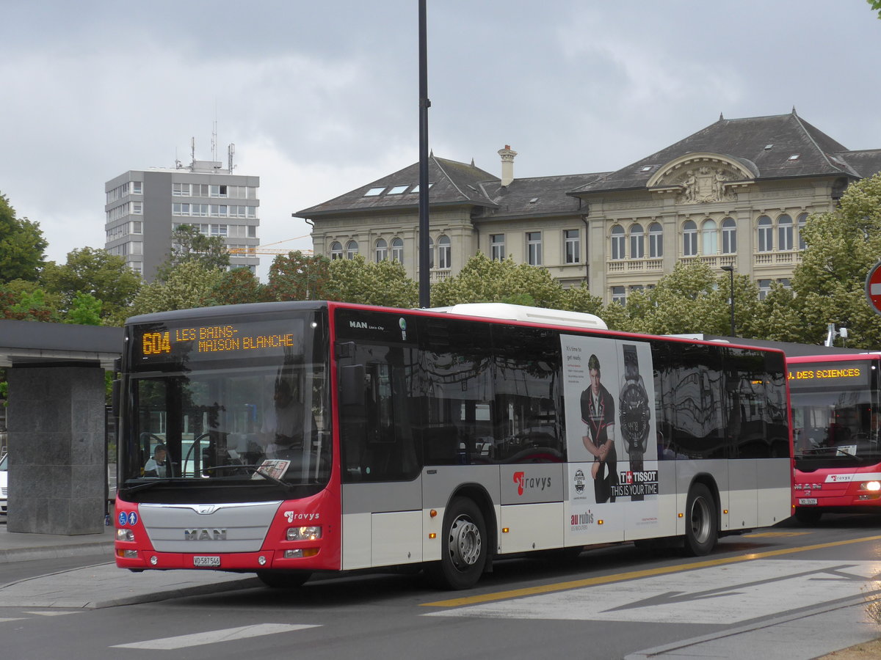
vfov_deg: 18.4
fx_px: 2036
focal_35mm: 80
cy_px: 330
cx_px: 440
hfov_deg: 24.4
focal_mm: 16
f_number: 4.4
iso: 200
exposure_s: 1/80
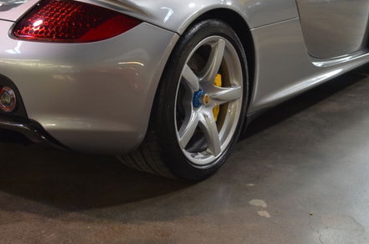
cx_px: 133
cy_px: 34
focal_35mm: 68
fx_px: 695
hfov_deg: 29.6
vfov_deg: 19.6
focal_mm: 26
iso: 800
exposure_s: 1/40
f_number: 4.2
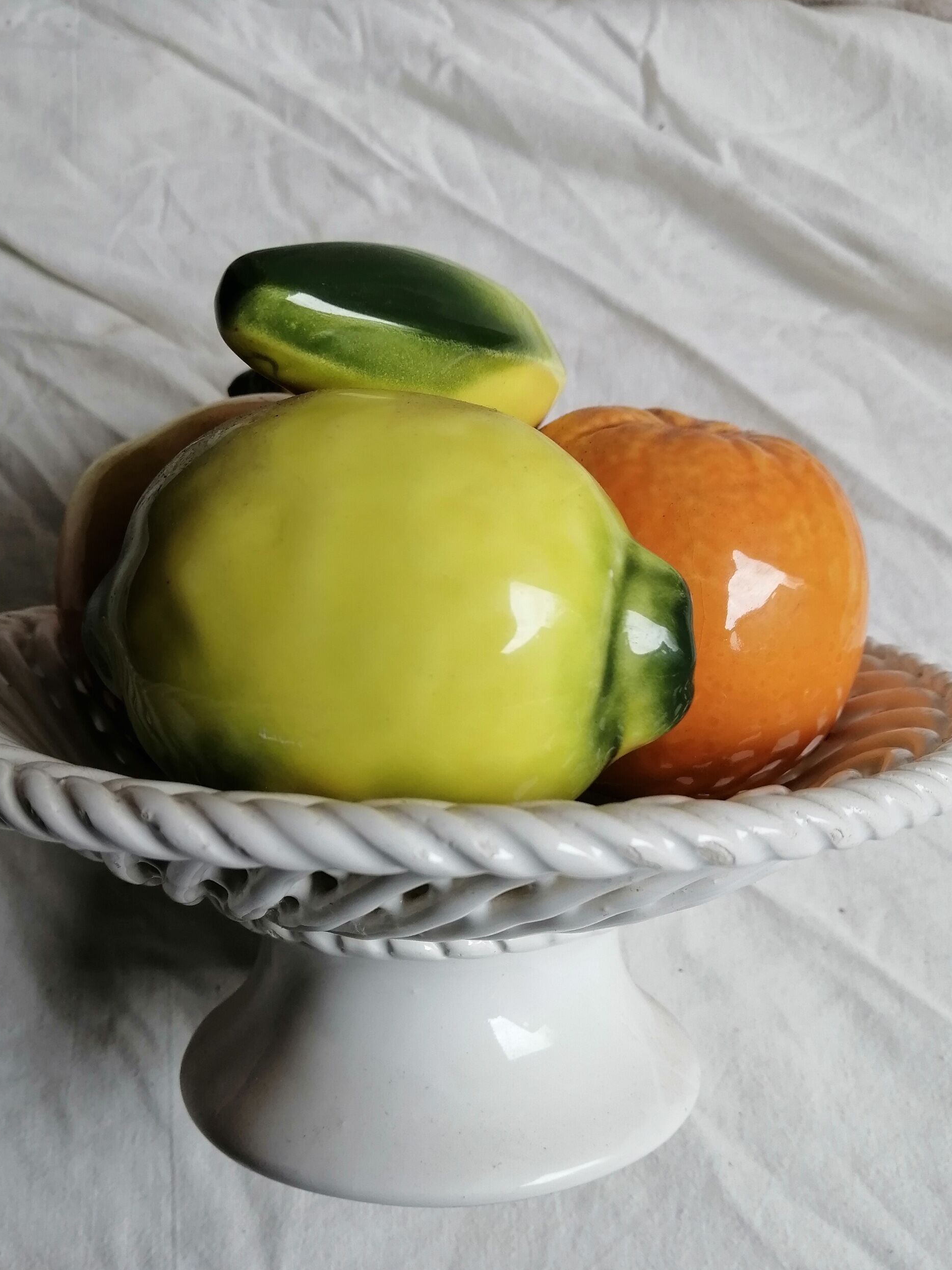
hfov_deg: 41.8
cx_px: 452
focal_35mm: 34
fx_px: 1247
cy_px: 673
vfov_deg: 53.9
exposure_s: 1/100
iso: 64
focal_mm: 3.96
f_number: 1.8
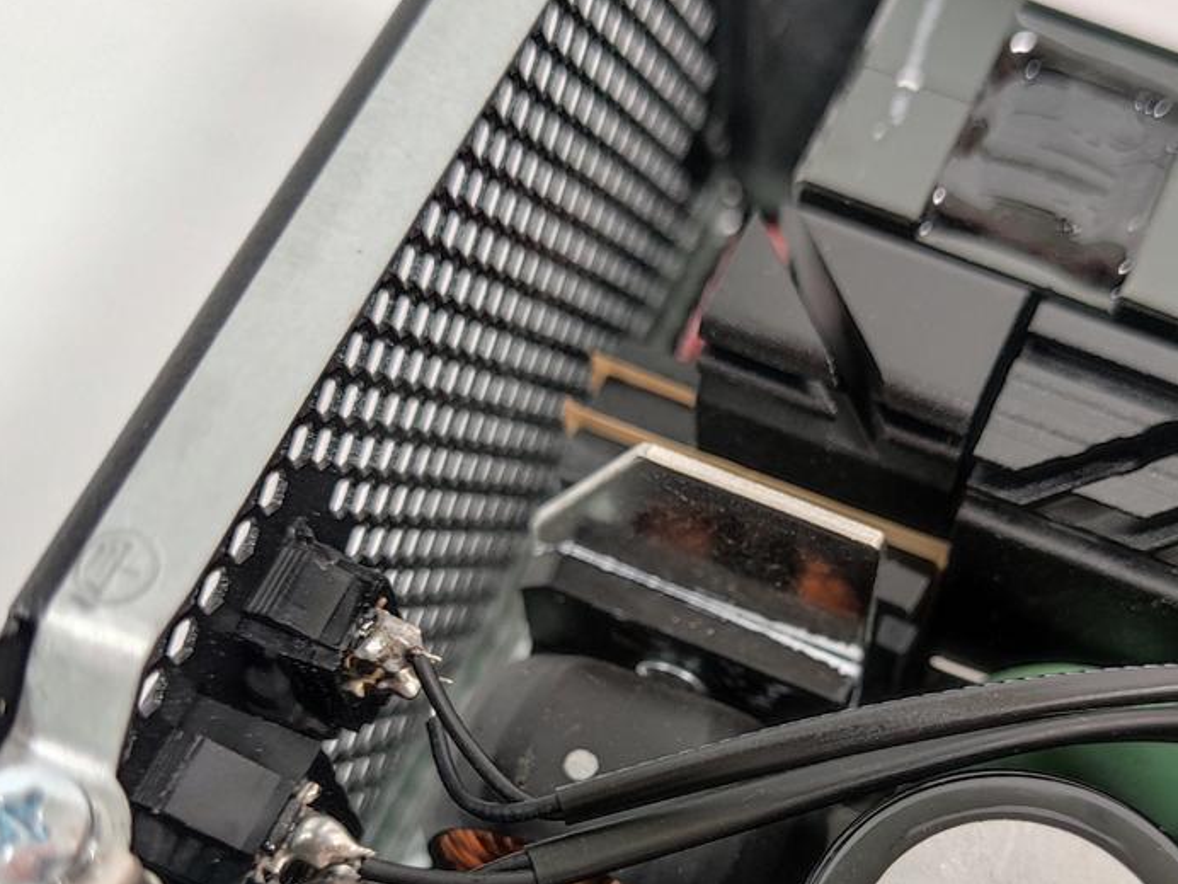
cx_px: 752
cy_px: 677
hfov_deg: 36.6
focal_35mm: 52
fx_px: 1770
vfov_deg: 27.6
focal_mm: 6.78
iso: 336
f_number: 1.85
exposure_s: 1/33
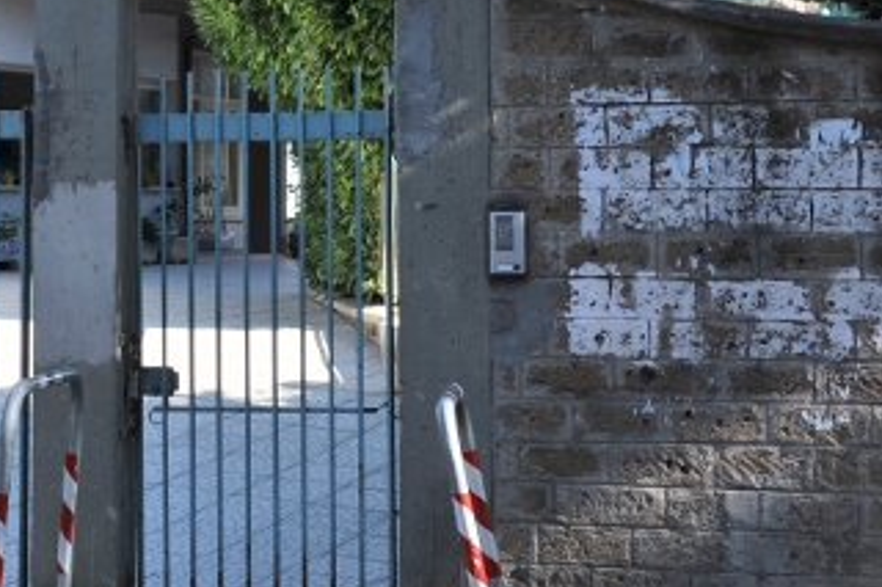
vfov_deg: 14.3
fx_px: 2326
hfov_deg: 20.5
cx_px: -83
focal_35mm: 95
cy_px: 160
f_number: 9
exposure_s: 1/320
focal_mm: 38
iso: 320
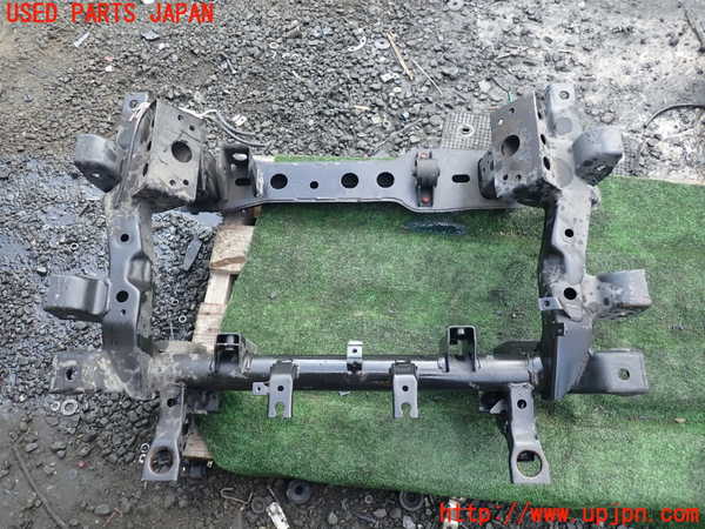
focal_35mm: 25
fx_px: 509
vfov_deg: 54.9
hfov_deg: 69.4
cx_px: 352
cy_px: 264
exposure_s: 1/60
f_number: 2
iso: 100
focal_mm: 4.5
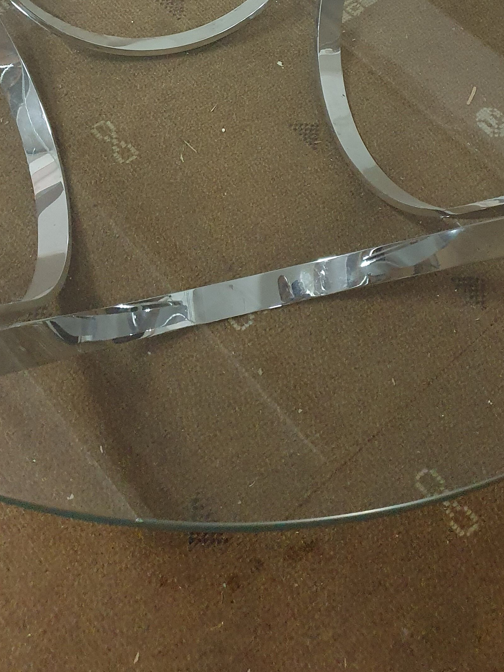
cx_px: 265
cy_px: 65
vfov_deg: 36.4
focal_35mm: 49
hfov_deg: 29.7
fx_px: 951
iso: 640
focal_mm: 4.32
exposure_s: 1/50
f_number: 1.5
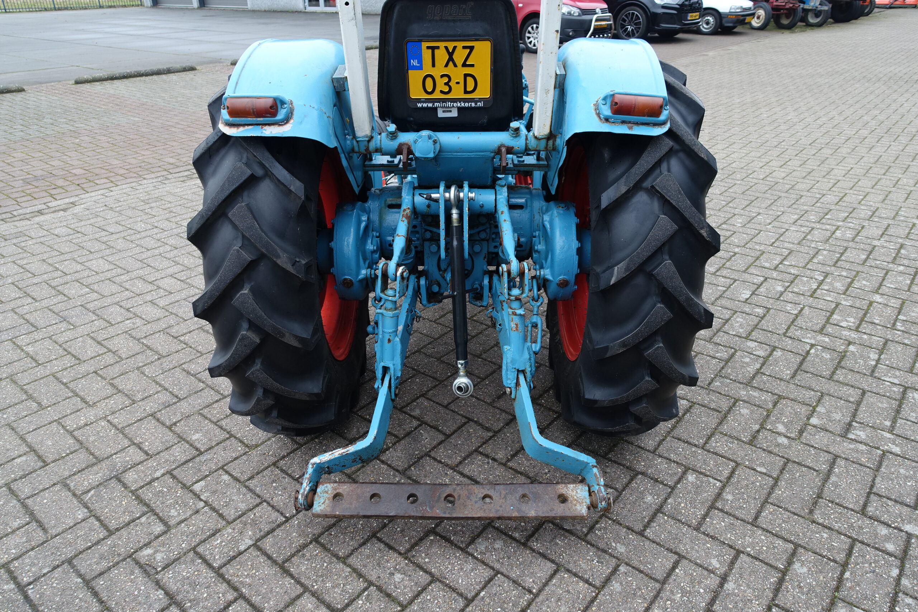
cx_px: 459
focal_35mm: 24
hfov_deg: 73.7
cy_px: 306
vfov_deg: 53.1
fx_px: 612
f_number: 3.5
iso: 125
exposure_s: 1/80
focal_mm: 8.8
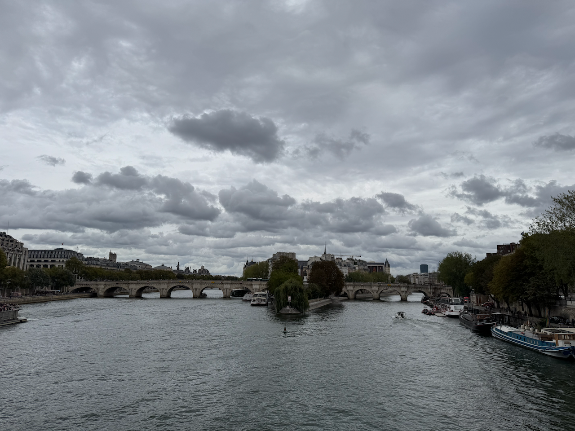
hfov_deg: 71.6
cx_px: 288
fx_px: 399
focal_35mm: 24
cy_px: 216
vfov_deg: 56.8
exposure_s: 1/5814
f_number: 1.78
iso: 80
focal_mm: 6.76
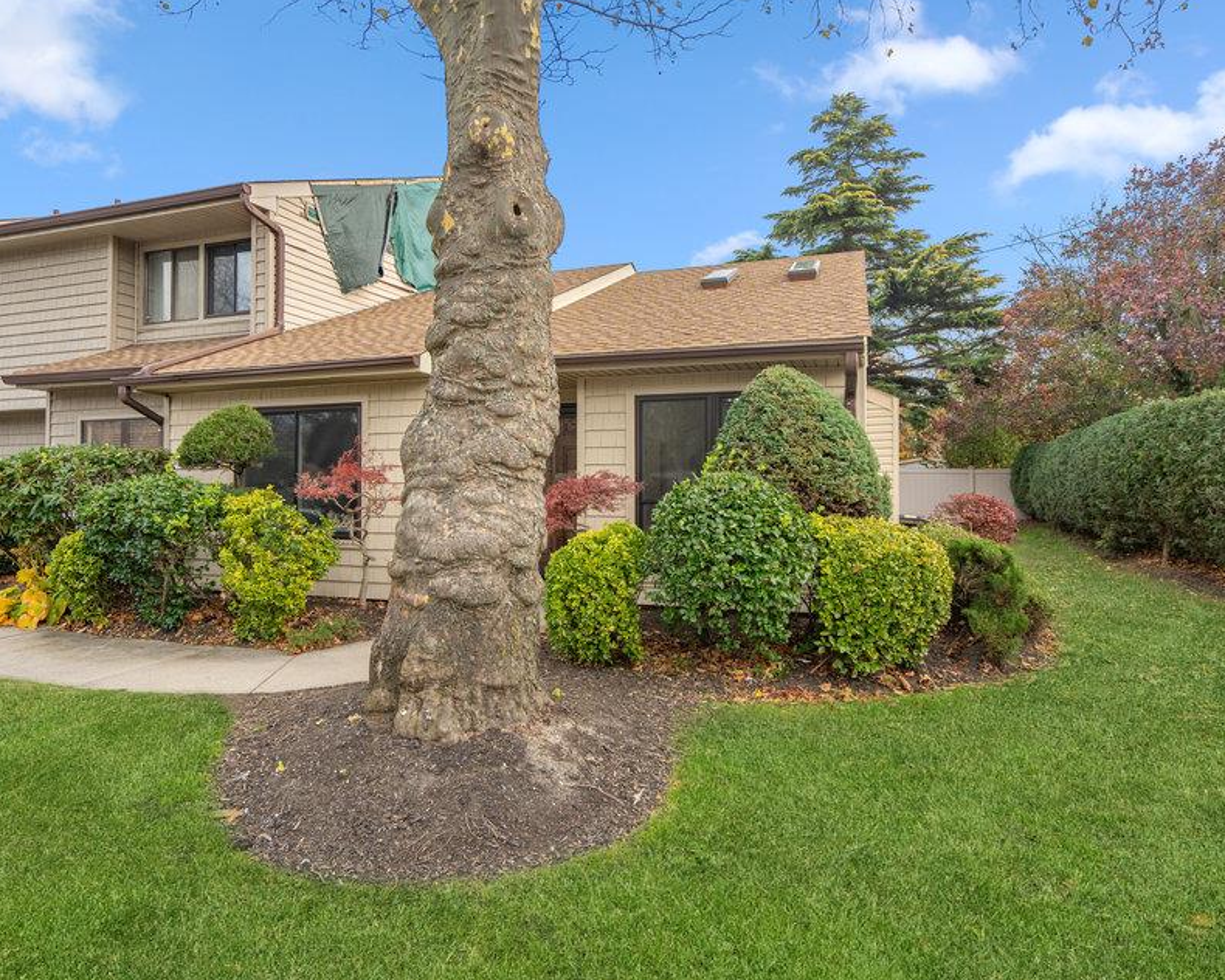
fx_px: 689
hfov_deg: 83.3
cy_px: 480
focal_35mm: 19
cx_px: 612
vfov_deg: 70.8
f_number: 4
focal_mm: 16
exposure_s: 1/400
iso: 250
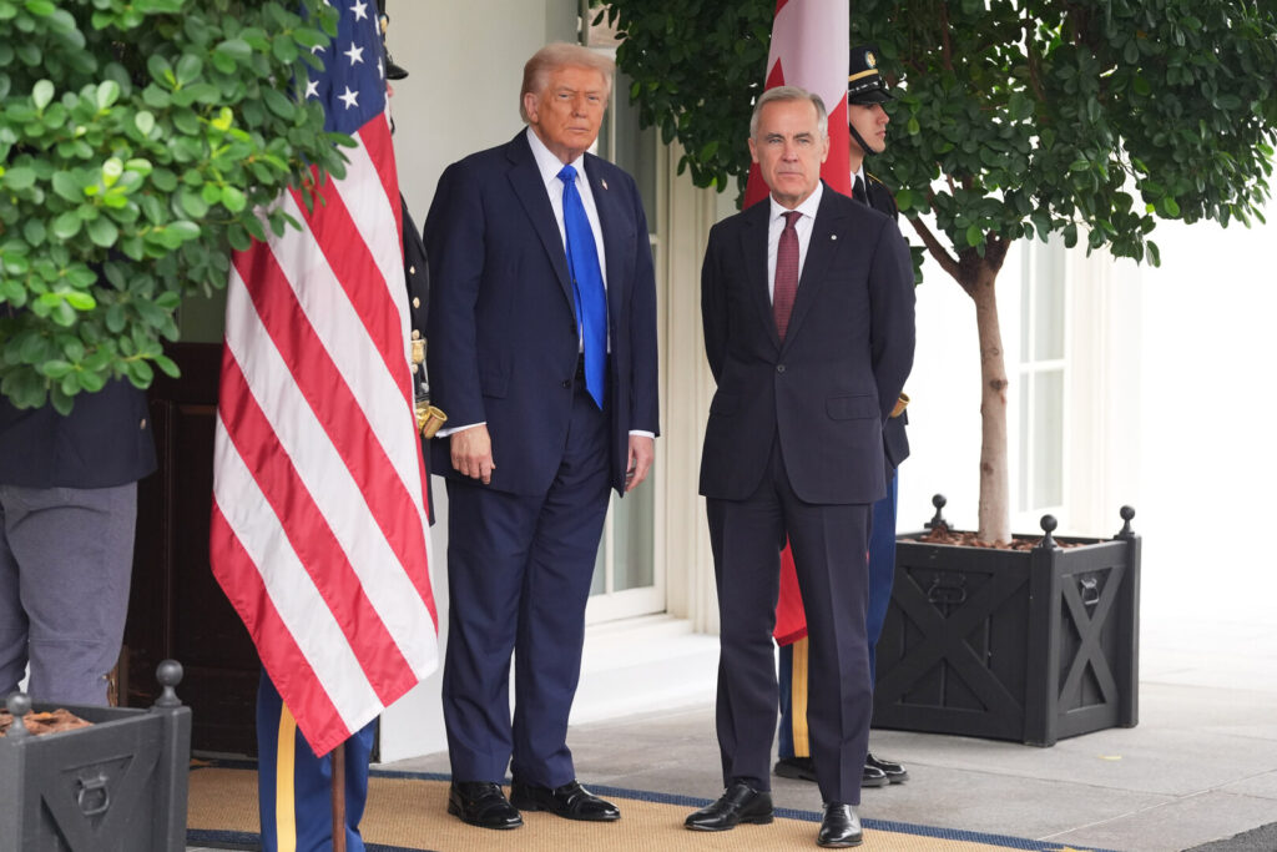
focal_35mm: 151
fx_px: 5357
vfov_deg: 9.1
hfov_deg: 13.6
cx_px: 638
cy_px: 426
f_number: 4
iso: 1600
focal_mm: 151
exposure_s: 1/1000
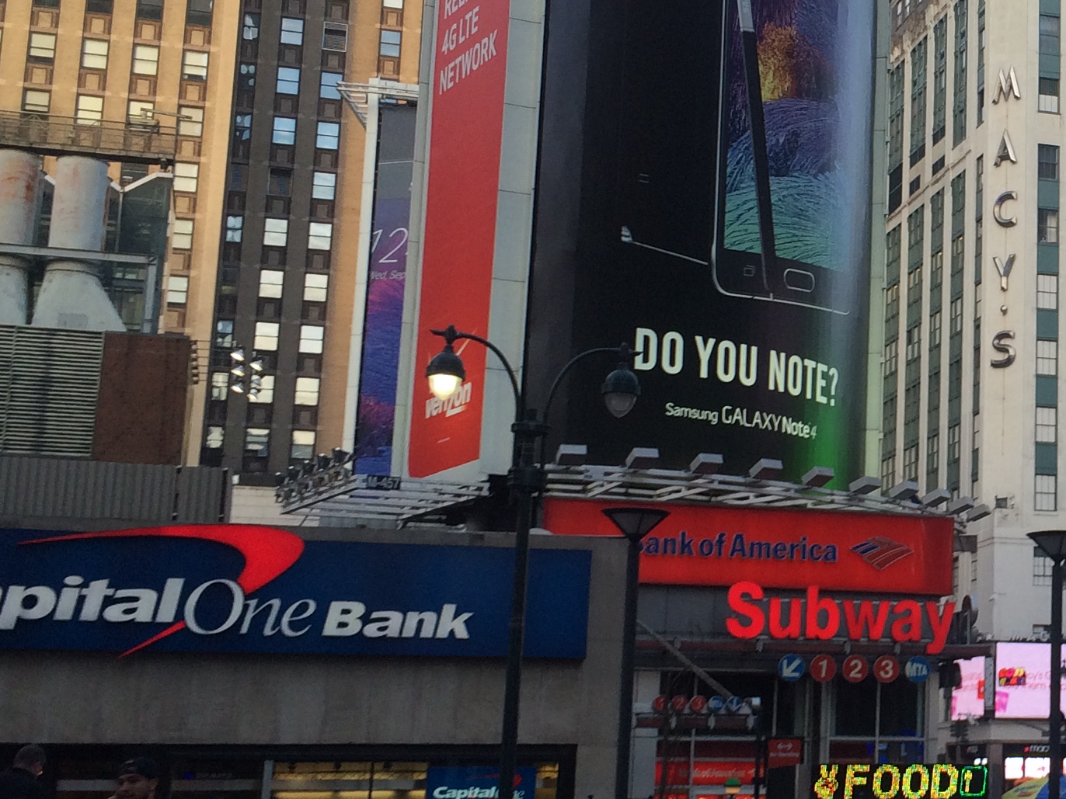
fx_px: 2125
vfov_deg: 21.3
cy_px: 327
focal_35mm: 69
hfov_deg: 26.5
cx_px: 1099
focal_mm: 4.15
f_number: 2.2
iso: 32
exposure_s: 1/145
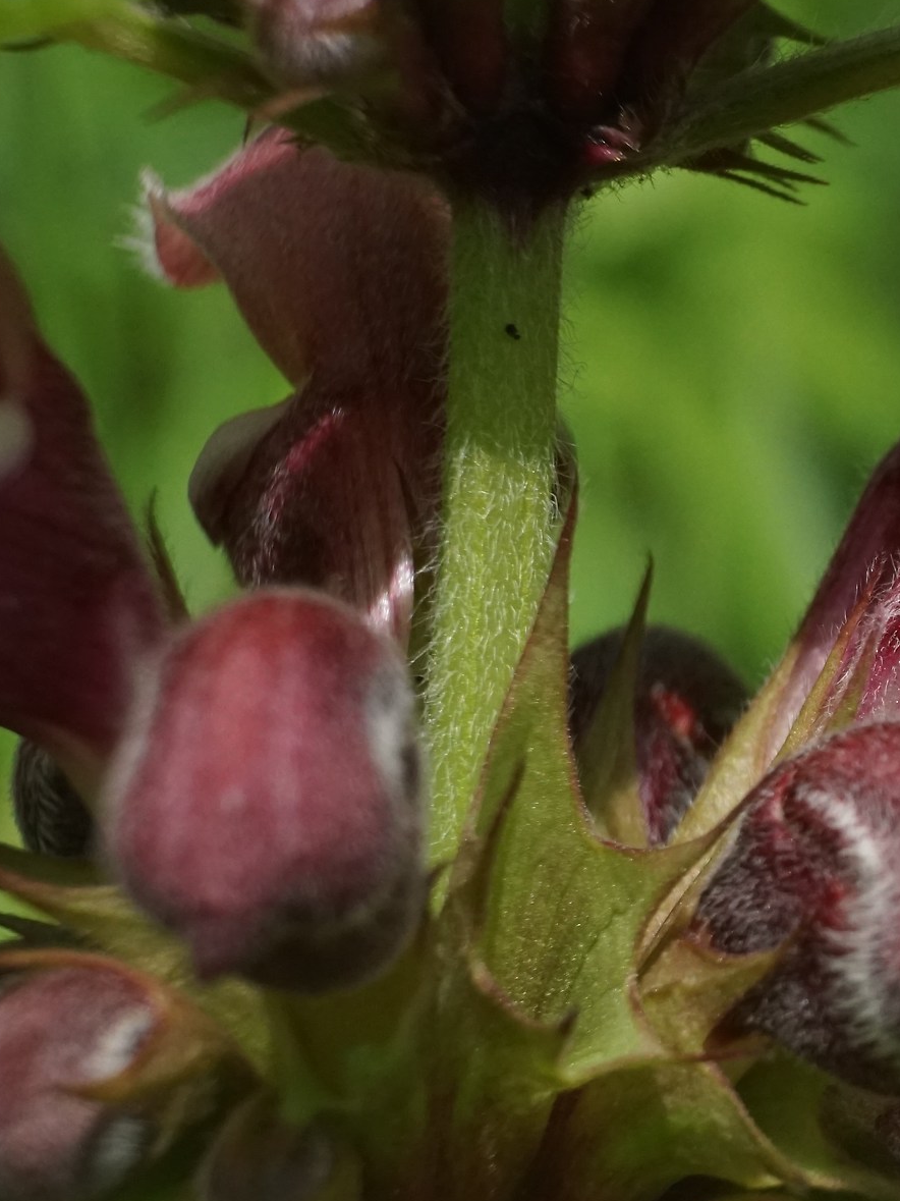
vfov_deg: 14.4
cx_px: 1215
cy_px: 638
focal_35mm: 137
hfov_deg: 10.6
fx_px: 4750
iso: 2000
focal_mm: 70
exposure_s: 1/400
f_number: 18
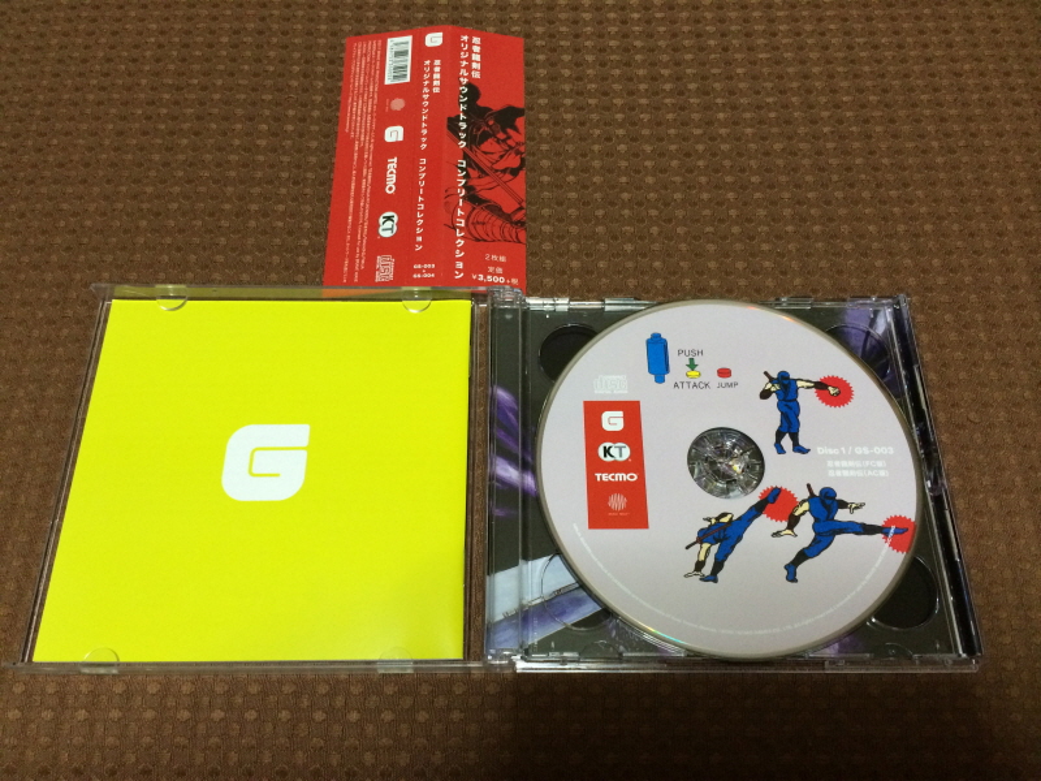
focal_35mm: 30
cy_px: 390
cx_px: 520
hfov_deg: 60.0
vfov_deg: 46.8
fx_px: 902
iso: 320
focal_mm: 4.12
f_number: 2.2
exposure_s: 1/30
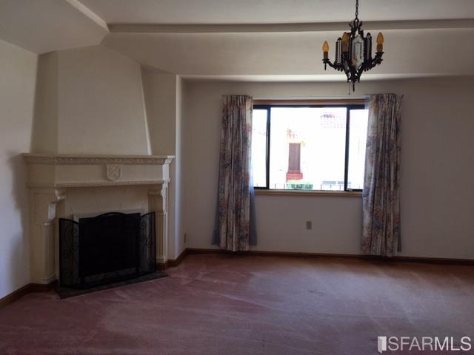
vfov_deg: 48.2
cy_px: 178
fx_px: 397
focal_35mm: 29
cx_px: 237
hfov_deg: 61.7
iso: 32
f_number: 2.2
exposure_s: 1/60
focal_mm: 4.15
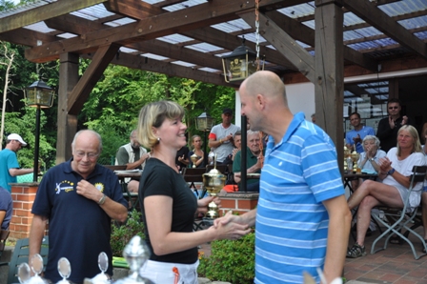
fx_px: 462
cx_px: 214
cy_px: 142
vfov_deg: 34.2
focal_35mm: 39
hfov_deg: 49.6
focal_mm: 26
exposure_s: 1/1000
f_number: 4
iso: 450
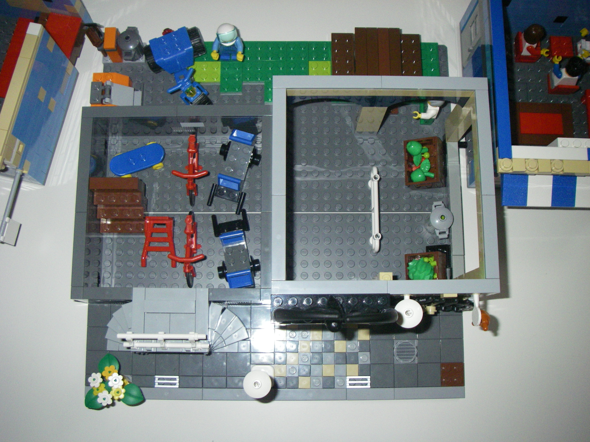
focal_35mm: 38
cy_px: 221
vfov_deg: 37.7
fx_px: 648
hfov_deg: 49.0
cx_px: 295
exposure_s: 1/50
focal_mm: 6.3
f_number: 3.3
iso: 400
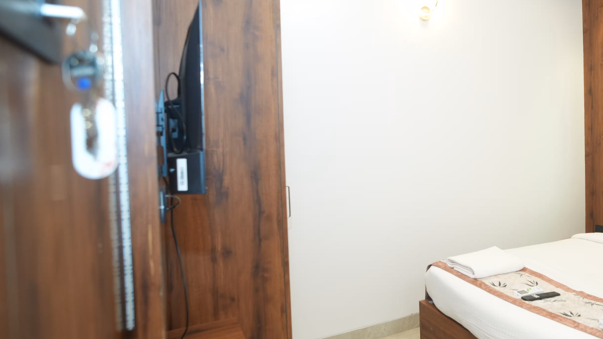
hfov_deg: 67.0
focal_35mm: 27
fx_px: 432
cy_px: 143
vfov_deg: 42.8
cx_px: 425
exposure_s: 1/125
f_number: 3.5
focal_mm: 18
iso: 1000
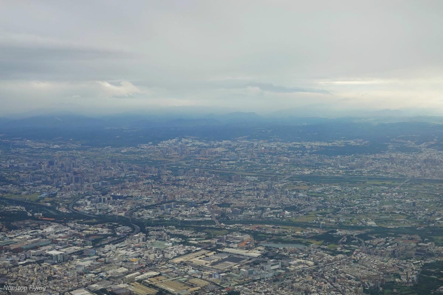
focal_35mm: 50
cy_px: 148
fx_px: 615
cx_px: 222
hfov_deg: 39.6
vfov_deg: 27.0
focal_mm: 19.03
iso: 100
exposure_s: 1/250
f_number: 4
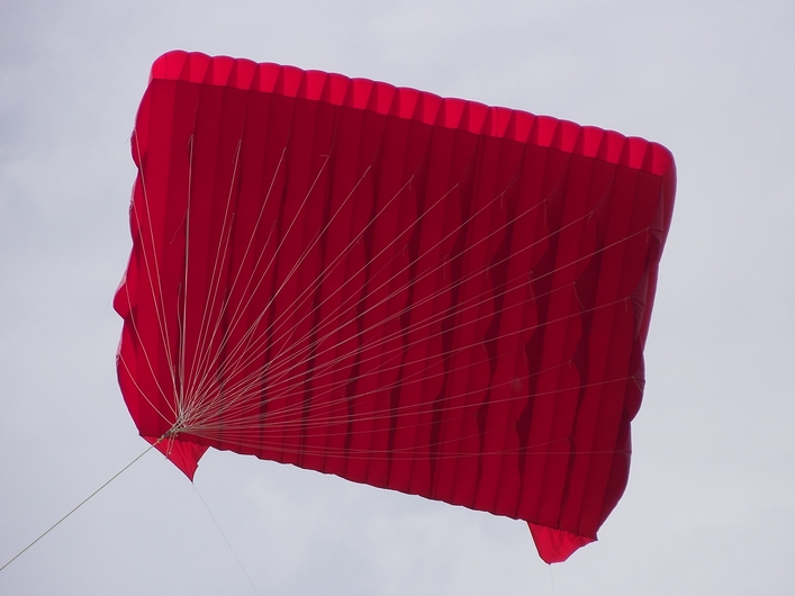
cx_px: 398
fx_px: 4983
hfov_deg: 9.1
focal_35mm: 217
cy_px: 298
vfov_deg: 6.8
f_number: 5.5
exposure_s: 1/693
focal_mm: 39.2
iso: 80
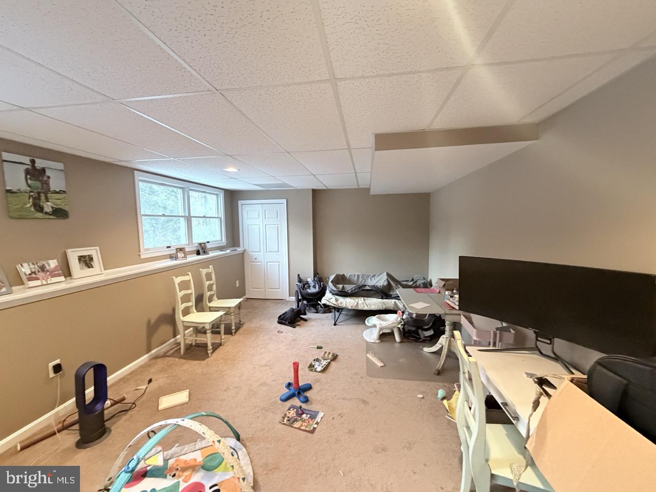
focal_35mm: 14
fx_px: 265
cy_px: 246
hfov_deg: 102.1
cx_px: 328
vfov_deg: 85.7
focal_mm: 2.22
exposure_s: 1/60
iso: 800
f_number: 2.2
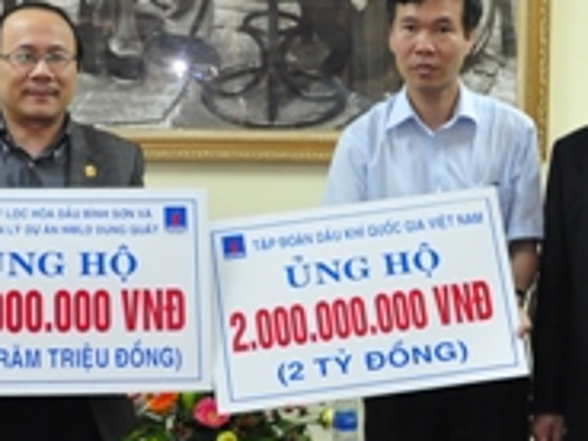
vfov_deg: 16.4
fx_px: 1529
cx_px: 320
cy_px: 280
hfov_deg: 21.8
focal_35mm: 90
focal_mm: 18
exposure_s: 1/25
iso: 400
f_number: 3.5
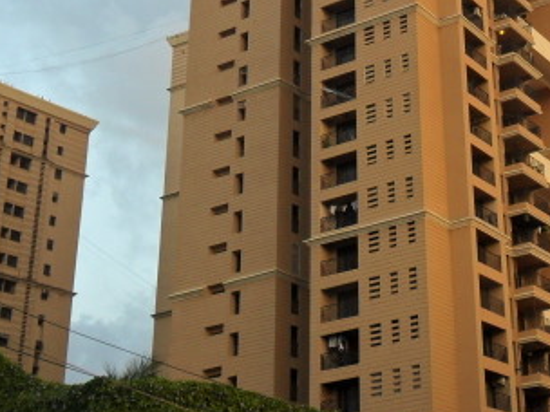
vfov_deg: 18.5
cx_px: 476
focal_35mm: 78
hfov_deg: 24.4
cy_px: 14
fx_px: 1239
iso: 100
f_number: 4
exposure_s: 1/60
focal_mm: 6.6
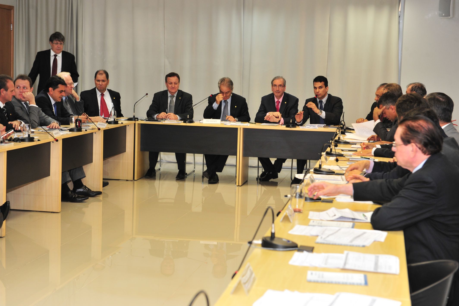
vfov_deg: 19.4
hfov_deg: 28.9
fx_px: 892
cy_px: 153
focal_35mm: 70
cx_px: 230
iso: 800
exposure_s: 1/80
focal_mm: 70
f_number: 5.6
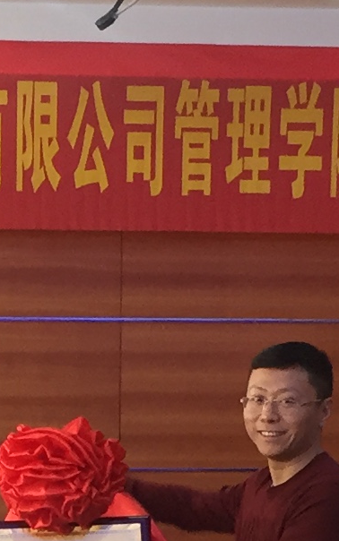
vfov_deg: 12.2
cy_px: 702
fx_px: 2452
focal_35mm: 166
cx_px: 48
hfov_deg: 7.9
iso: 100
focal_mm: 4.15
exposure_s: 1/33
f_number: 2.2
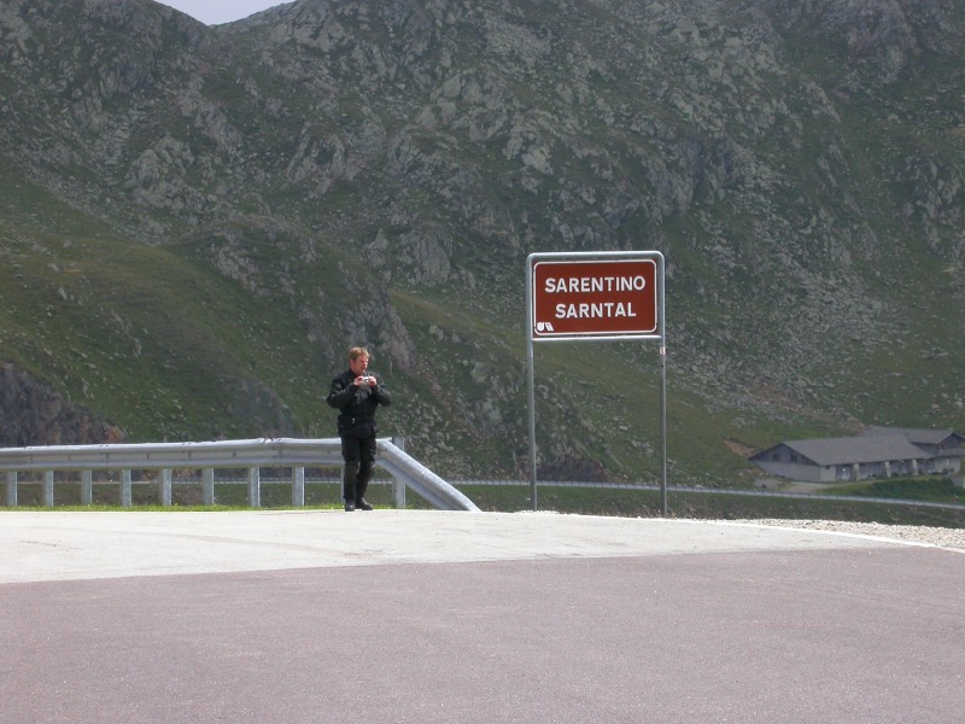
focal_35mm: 154
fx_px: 4293
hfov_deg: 12.8
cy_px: 362
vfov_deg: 9.6
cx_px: 482
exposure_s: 1/203
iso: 100
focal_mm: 32
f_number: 8.2
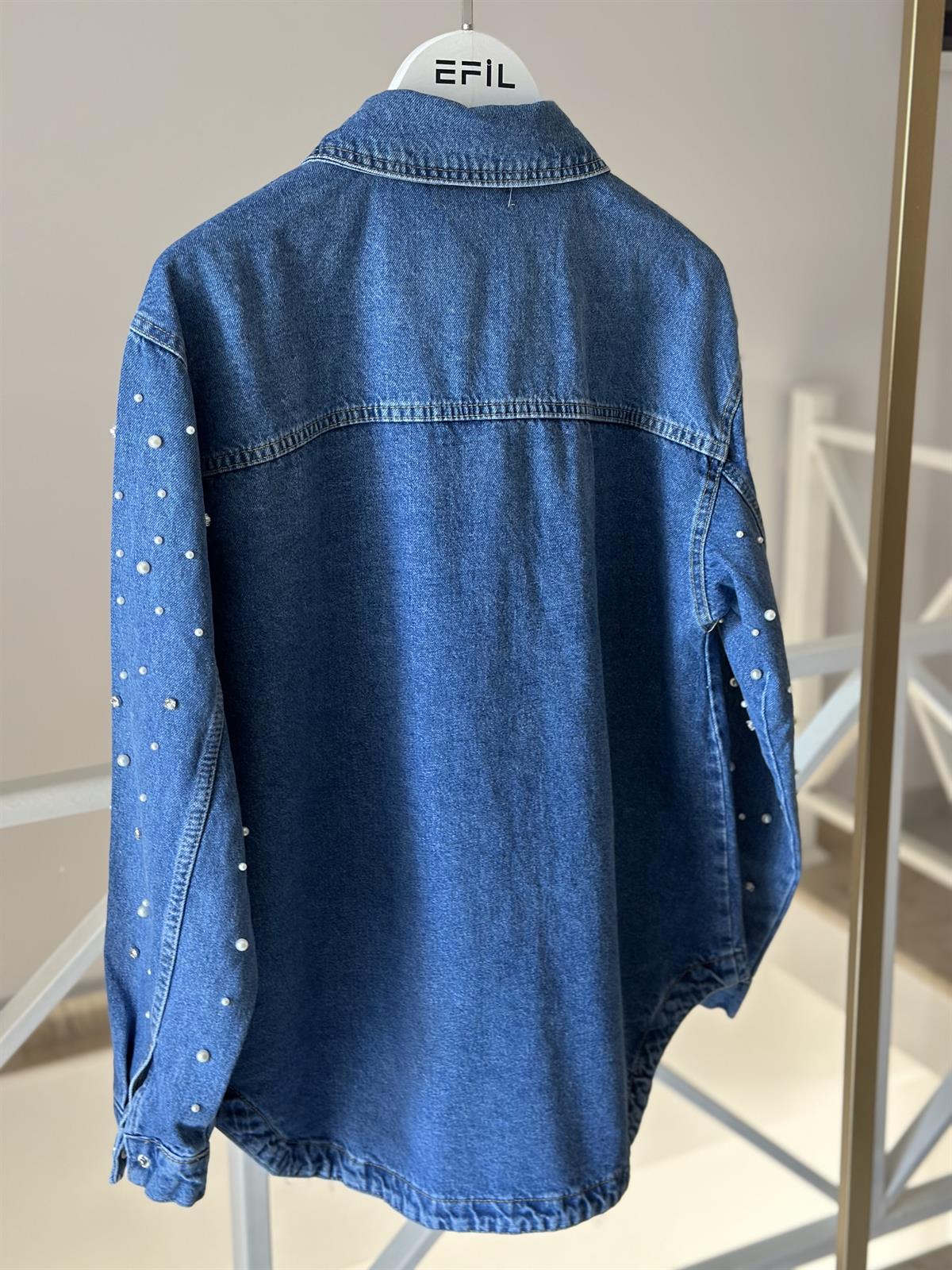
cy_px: 635
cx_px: 476
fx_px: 1760
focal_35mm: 48
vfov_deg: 39.7
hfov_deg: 30.3
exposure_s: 1/60
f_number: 1.78
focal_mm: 6.86
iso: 160
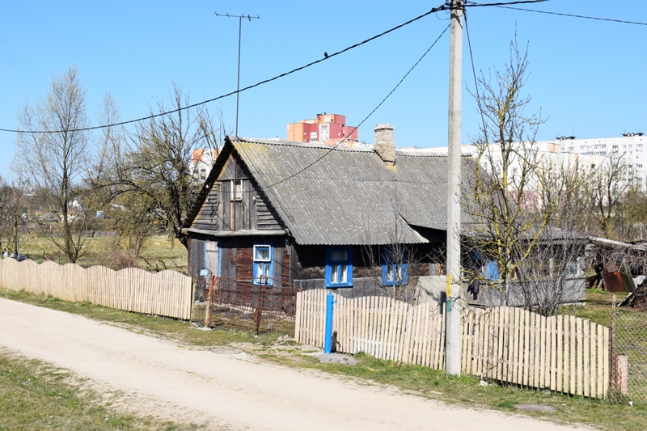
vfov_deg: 25.7
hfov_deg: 37.9
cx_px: 324
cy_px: 216
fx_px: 943
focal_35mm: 52
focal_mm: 35
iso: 200
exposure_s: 1/400
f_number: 10
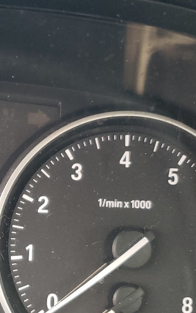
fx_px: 615
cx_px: -65
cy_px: 180
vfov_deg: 28.5
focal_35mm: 72
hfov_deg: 17.0
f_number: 1.5
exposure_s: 1/50
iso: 146
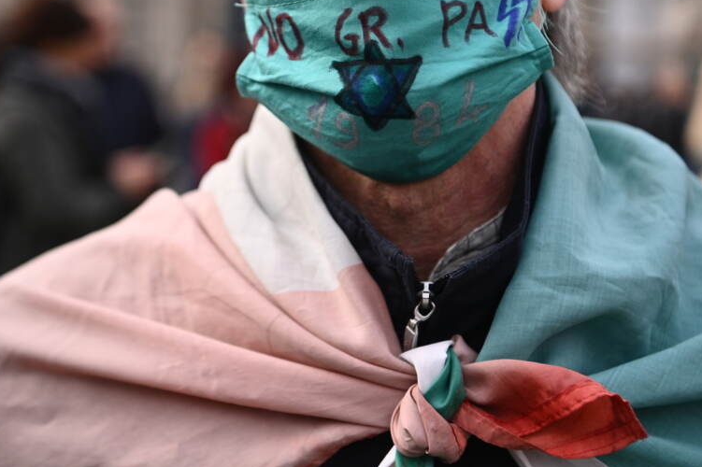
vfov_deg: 18.1
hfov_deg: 27.0
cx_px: 408
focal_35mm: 75
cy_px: 155
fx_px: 1462
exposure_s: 1/2000
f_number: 3.5
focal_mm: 55
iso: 400
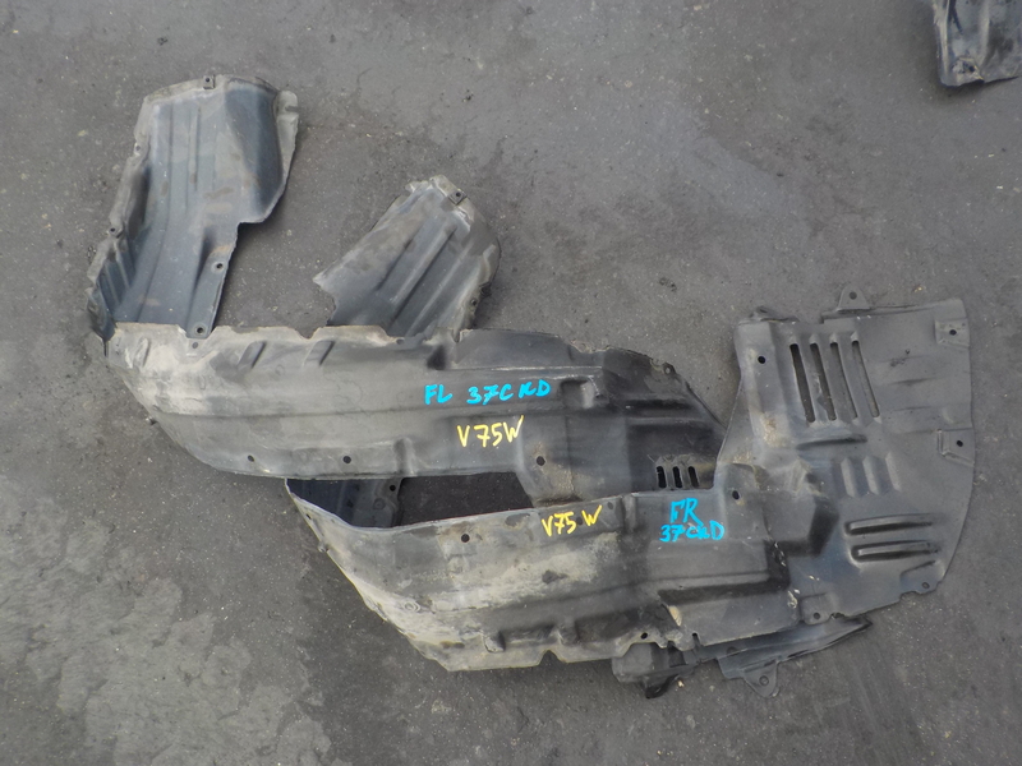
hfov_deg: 60.0
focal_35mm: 30
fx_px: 886
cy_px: 383
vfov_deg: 46.8
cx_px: 511
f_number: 3.3
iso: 125
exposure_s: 1/250
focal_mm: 4.1
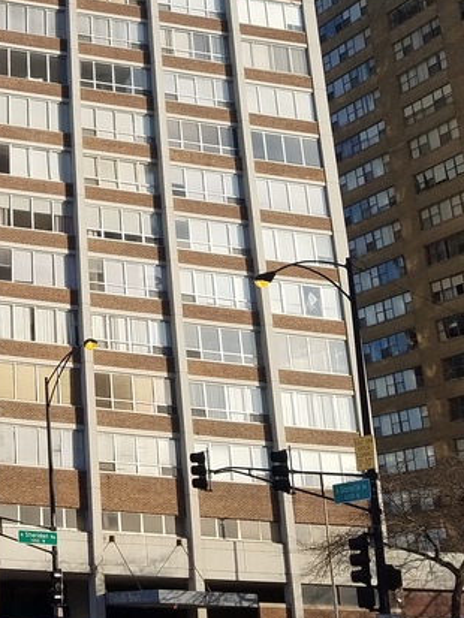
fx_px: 1215
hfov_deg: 20.2
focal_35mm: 68
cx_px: -103
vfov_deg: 27.3
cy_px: 33
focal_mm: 4.2
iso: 50
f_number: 1.7
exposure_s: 1/2040
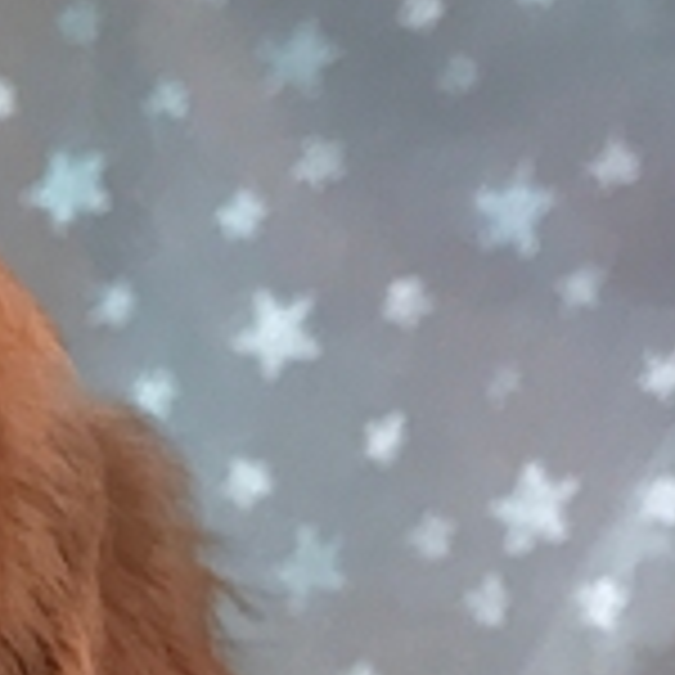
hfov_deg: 8.5
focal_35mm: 198
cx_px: -590
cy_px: 1746
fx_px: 4368
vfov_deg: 8.0
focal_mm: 3.99
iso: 40
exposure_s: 1/120
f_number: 1.8
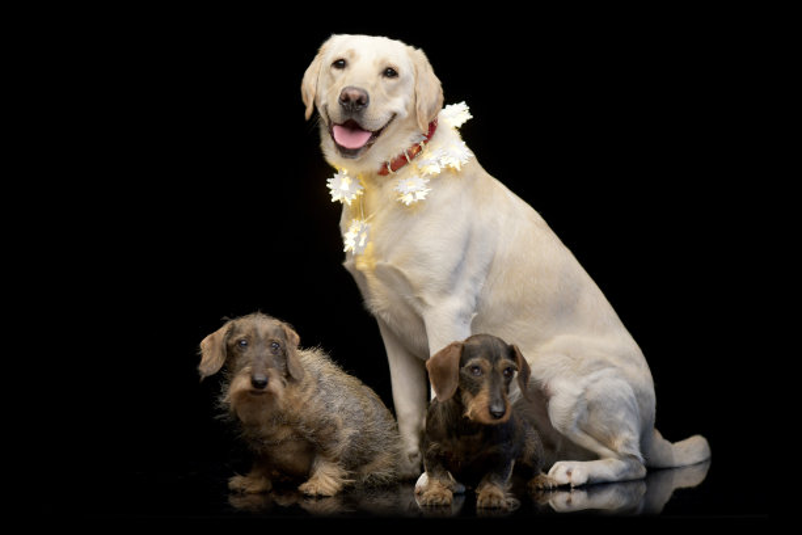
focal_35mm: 105
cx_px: 401
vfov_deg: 13.0
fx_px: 2339
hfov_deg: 19.5
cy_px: 268
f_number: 2.8
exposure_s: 1/60
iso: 800
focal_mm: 105
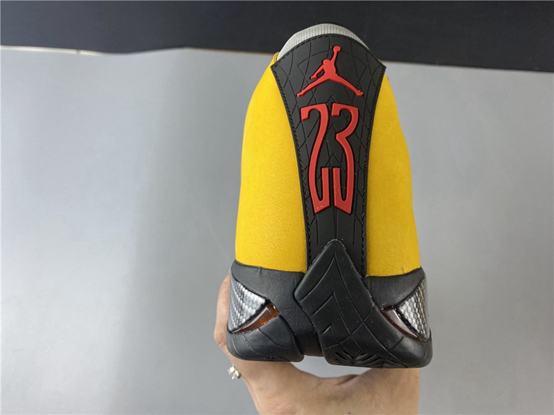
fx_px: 416
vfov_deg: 53.1
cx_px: 277
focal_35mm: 26
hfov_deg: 67.3
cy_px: 208
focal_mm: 4.25
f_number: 1.8
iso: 80
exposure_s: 1/100
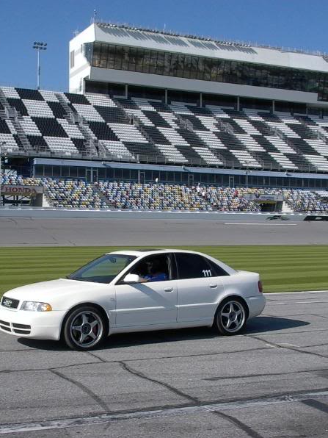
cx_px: 117
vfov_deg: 37.5
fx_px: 644
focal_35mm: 51
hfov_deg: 28.4
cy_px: 220
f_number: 6.64
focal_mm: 7.74
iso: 100
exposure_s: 1/559
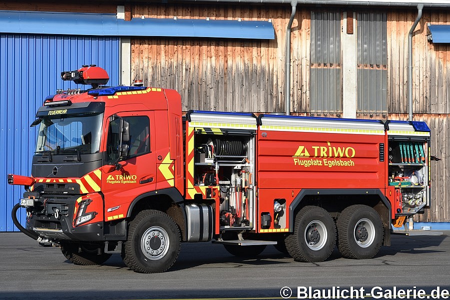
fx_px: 1000
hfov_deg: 25.4
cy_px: 150
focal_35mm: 80
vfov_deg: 17.1
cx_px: 225
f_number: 9
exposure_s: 1/320
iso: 200
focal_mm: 80
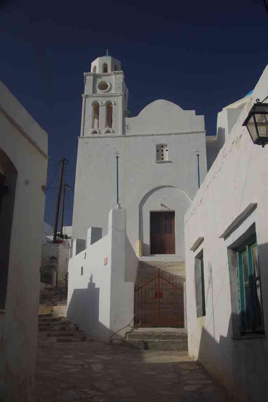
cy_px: 201
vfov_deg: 48.1
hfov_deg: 33.1
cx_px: 134
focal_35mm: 40
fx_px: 451
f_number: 11
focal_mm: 26.9
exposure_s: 1/125
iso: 100
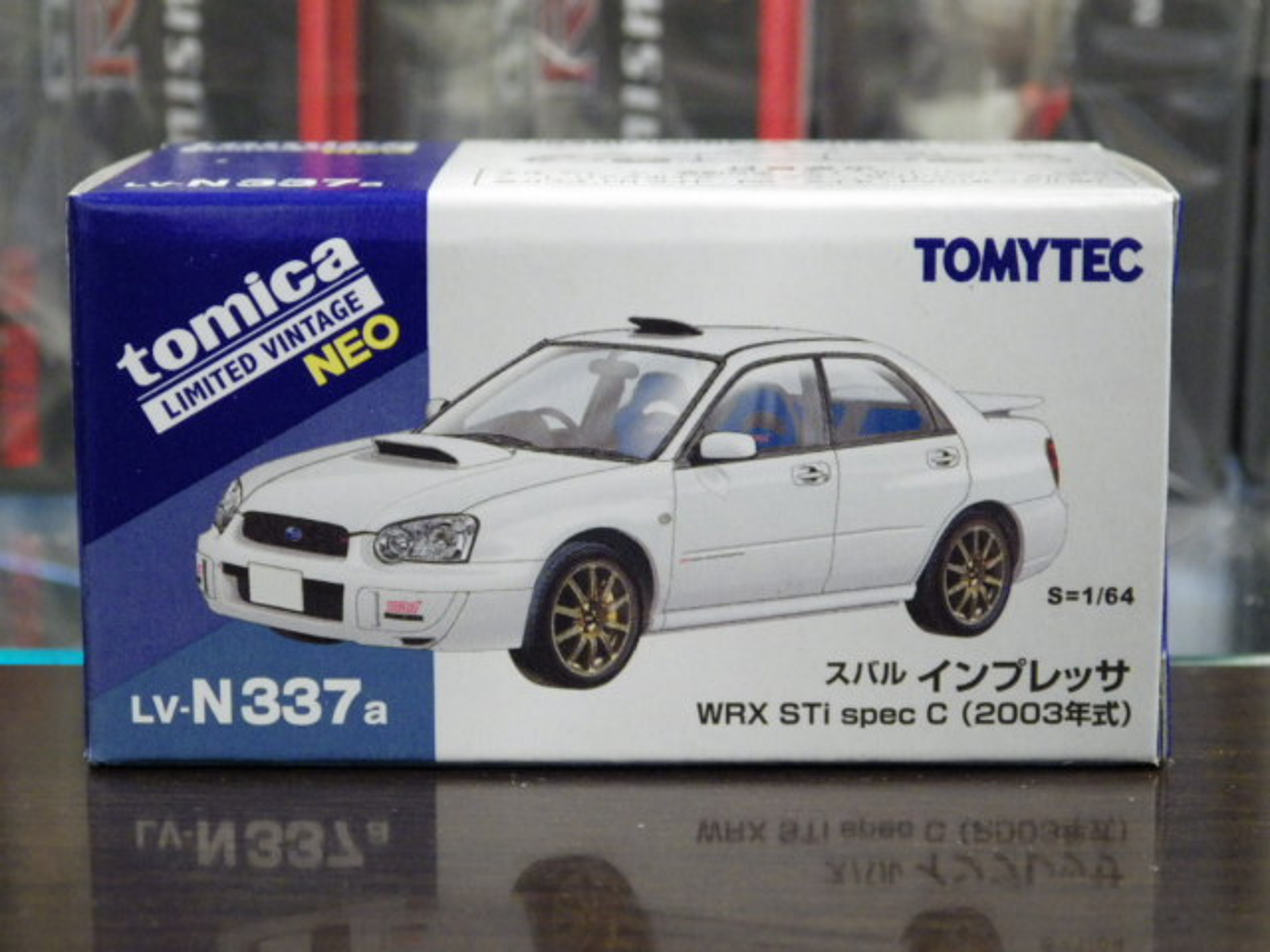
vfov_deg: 17.0
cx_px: 635
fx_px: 3192
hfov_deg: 22.5
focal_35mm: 87
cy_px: 476
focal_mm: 15.6
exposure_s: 1/30
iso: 800
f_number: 4.4
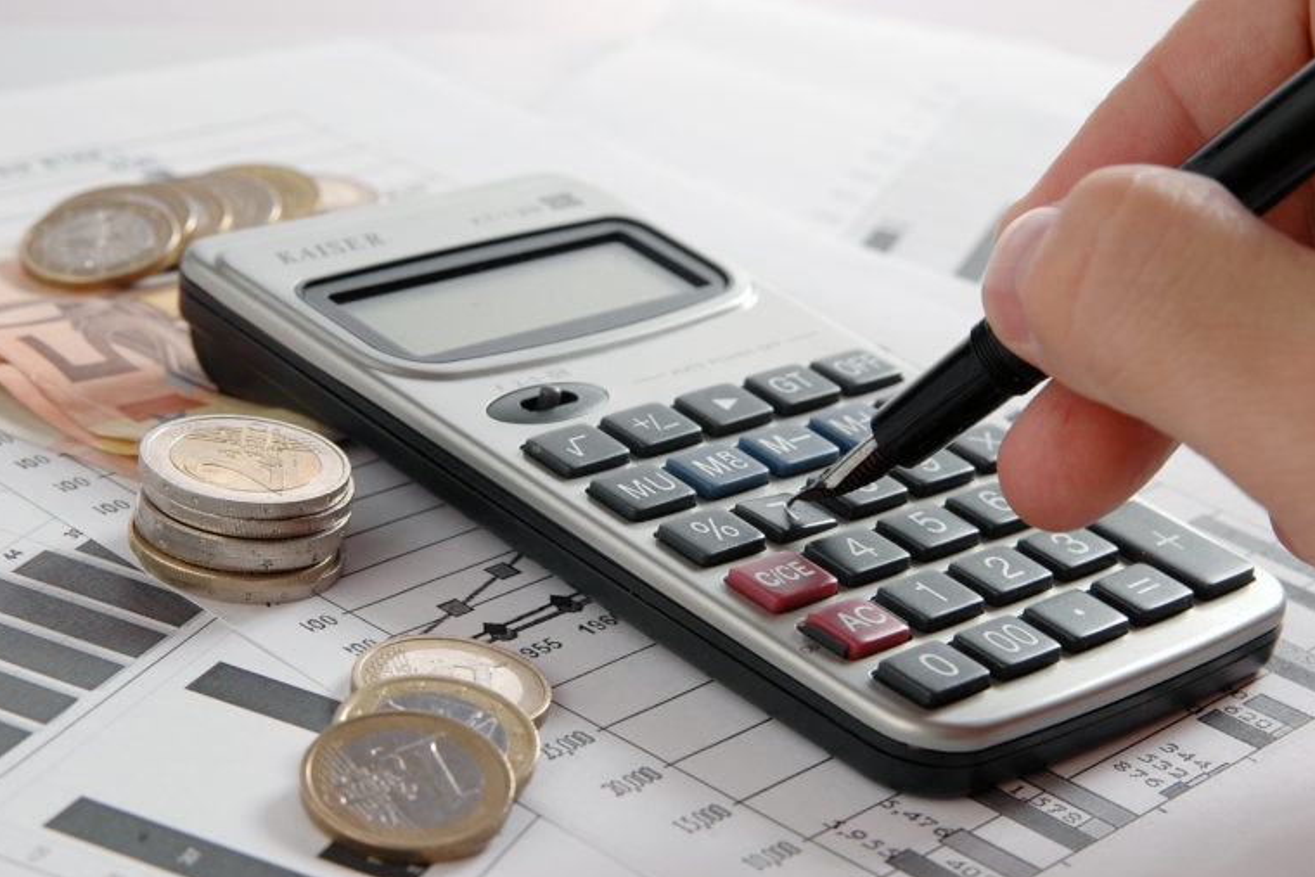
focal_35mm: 106
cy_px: 440
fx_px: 3872
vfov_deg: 12.9
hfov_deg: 19.3
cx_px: 656
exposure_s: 1/100
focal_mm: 70
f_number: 11
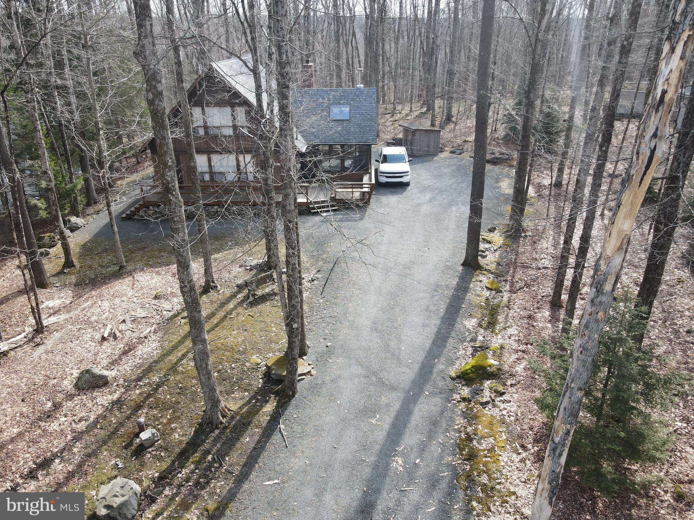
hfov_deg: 71.6
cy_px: 260
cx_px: 347
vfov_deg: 56.8
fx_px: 481
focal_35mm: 24
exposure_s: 1/100
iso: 100
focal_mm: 4.5
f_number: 2.8
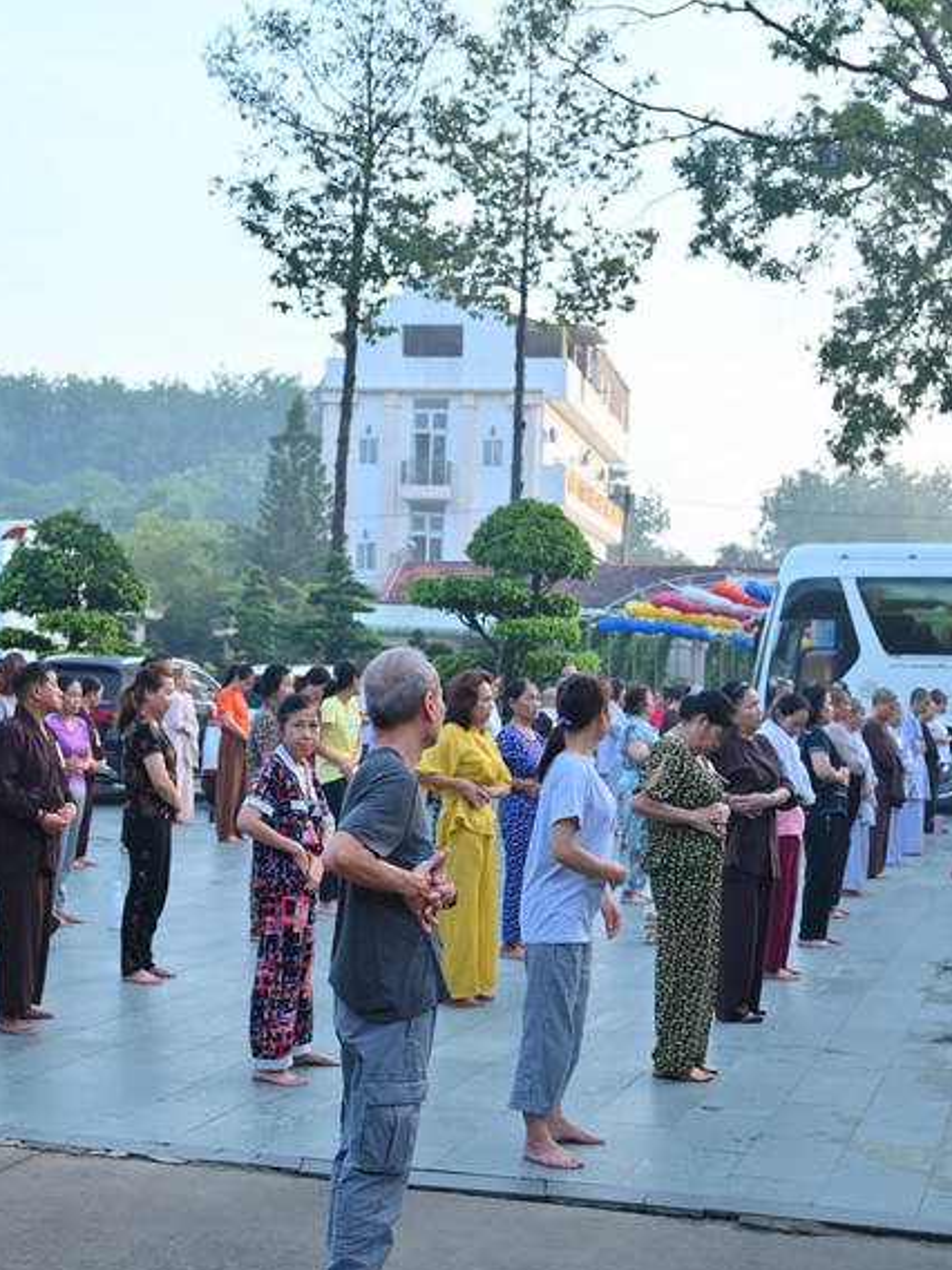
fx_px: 2017
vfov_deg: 34.9
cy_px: 615
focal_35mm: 55
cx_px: 474
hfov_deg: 26.6
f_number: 5.6
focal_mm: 50
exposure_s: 1/125
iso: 200
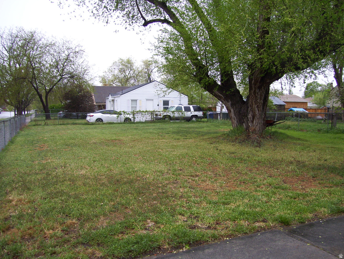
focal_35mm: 36
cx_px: 172
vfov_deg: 39.7
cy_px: 130
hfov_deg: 51.3
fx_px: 358
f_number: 2.7
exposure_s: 1/200
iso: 80
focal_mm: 6
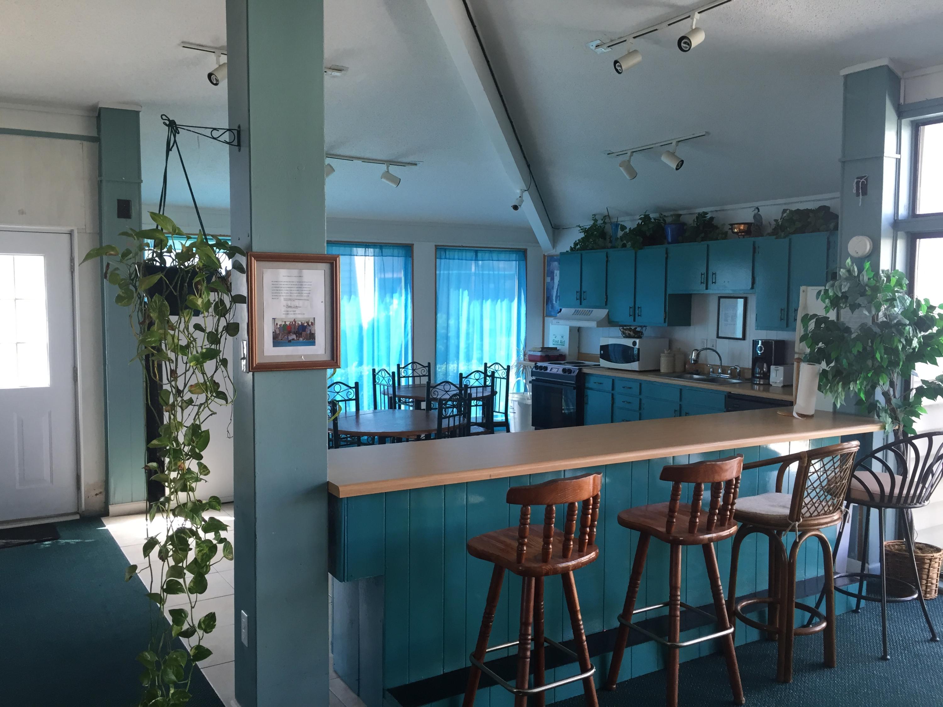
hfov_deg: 61.7
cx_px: 472
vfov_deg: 48.2
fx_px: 790
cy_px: 354
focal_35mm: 29
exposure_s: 1/30
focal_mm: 4.15
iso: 32
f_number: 2.2
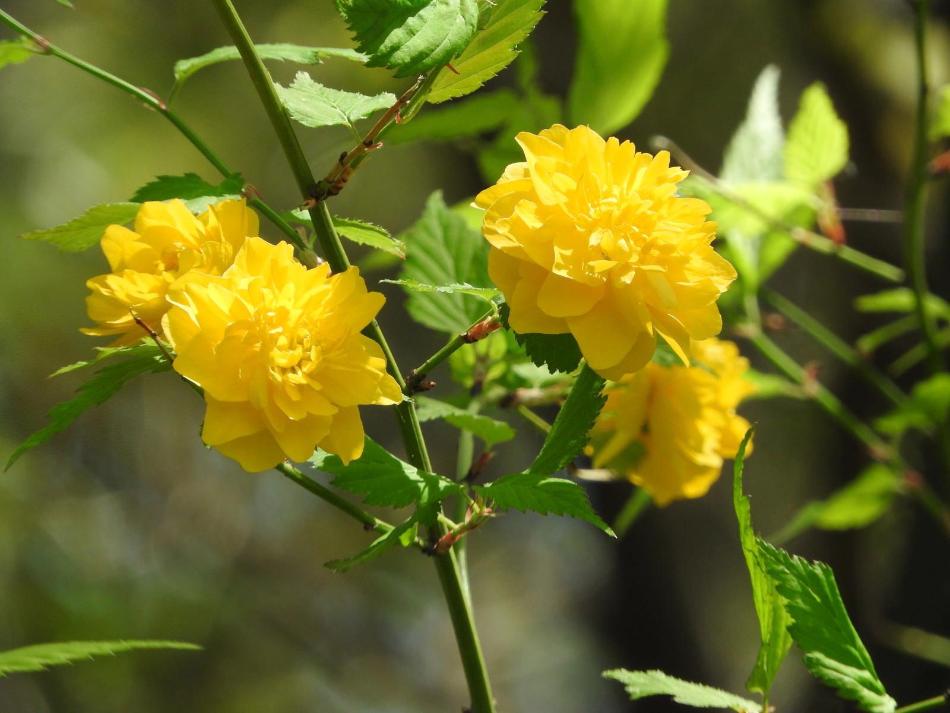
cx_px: 475
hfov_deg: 2.0
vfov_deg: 1.5
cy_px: 356
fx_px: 27444
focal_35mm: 1000
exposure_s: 1/250
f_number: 5.6
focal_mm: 179.2
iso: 180
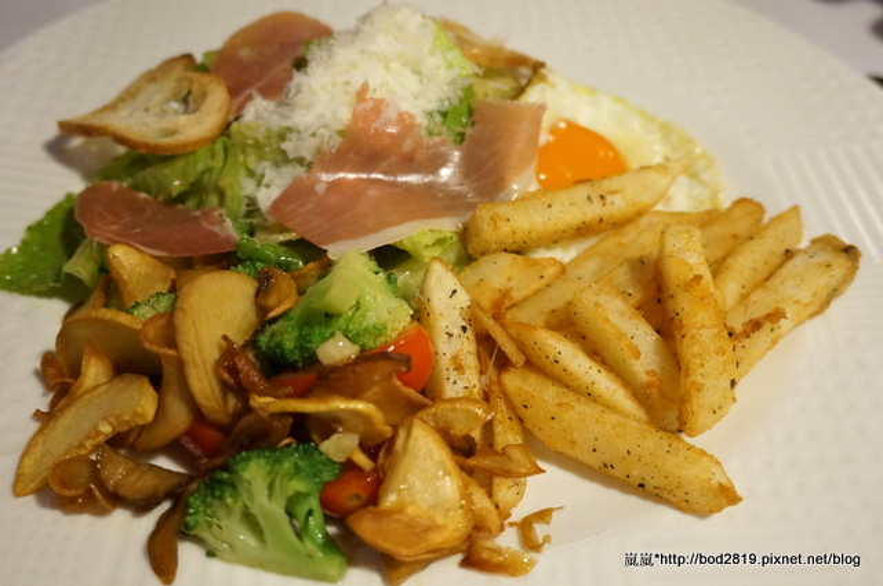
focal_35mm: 36
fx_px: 882
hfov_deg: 53.2
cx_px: 442
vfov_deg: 36.8
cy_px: 293
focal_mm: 24
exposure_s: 1/60
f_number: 4.5
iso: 2500
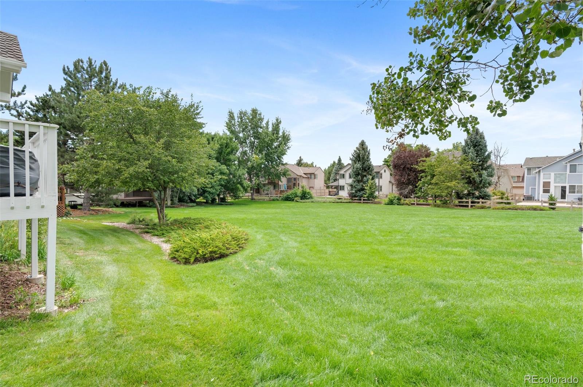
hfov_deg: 93.3
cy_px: 194
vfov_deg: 70.3
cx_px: 292
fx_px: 275
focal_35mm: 17
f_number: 8
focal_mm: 17
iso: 400
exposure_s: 1/800
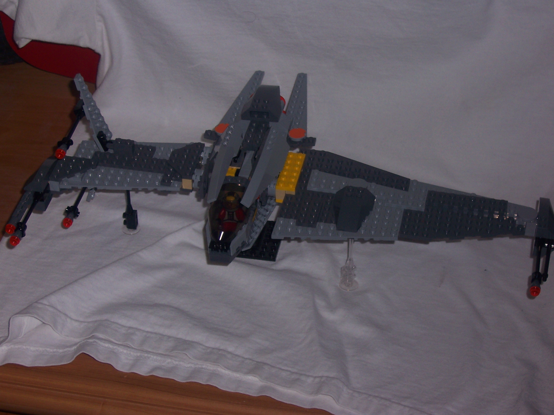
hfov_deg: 22.0
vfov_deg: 16.6
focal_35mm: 89
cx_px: 277
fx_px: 1424
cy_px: 208
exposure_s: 1/90
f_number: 4.8
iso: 80
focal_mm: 14.8
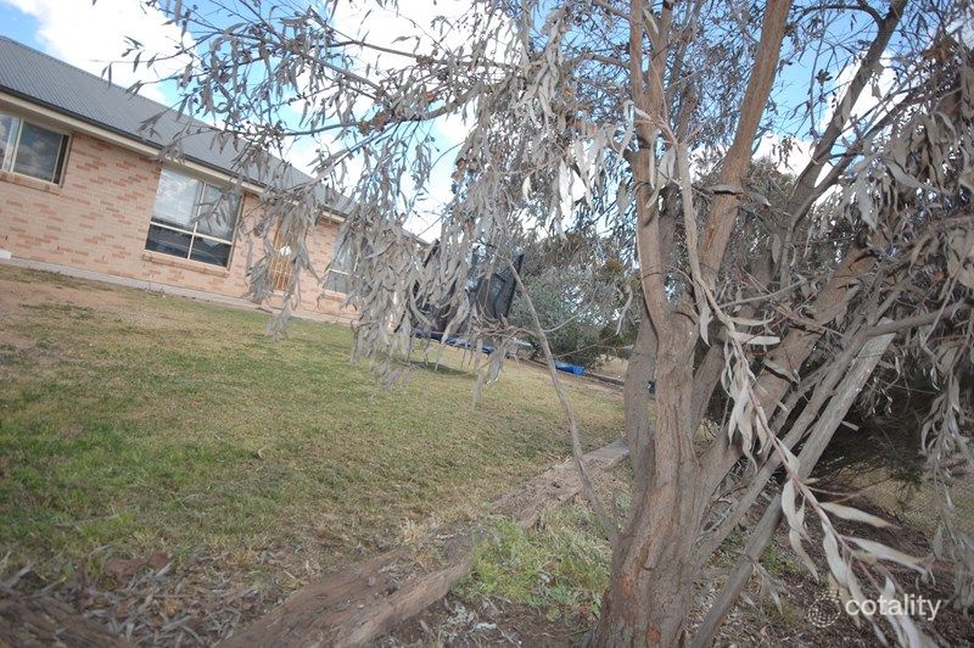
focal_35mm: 21
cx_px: 487
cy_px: 324
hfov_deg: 81.3
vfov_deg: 59.4
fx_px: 568
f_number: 4.8
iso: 400
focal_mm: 14
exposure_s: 1/500
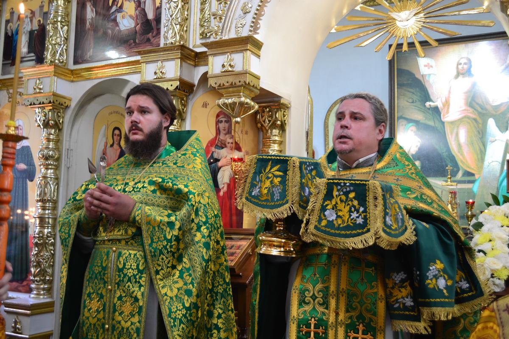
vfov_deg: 34.2
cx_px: 254
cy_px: 170
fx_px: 551
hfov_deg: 49.6
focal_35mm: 39
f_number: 4.2
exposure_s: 1/15
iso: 800
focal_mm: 26
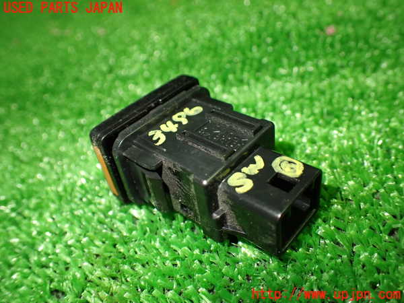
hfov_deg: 60.0
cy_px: 152
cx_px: 202
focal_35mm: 30
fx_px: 350
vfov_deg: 46.8
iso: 800
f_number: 2.3
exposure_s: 1/100
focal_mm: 5.4
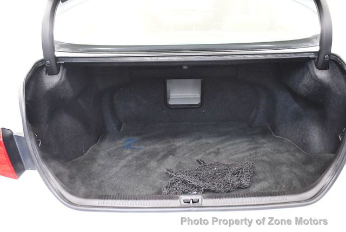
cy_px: 116
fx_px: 347
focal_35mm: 36
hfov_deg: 53.1
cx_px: 173
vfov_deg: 37.0
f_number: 3.5
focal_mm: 18
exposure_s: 1/60
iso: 5000
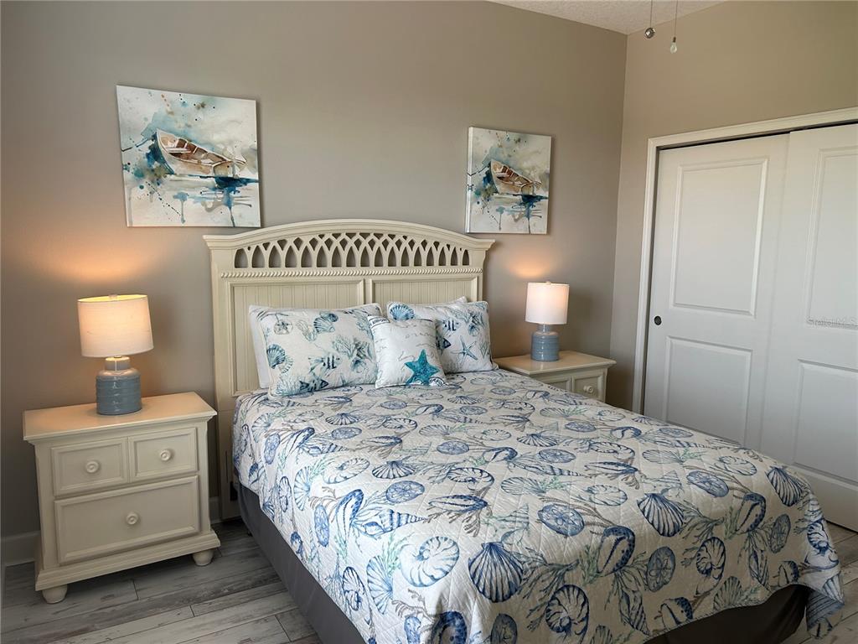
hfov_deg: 67.3
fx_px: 644
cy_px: 322
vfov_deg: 53.1
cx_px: 429
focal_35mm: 26
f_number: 1.5
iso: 80
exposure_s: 1/120
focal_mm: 5.7
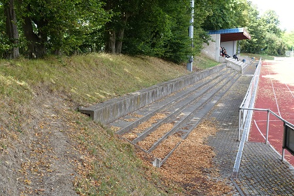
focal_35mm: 55
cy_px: 98
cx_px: 147
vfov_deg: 24.6
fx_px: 449
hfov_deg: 36.2
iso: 125
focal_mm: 20.05
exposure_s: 1/80
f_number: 5.6
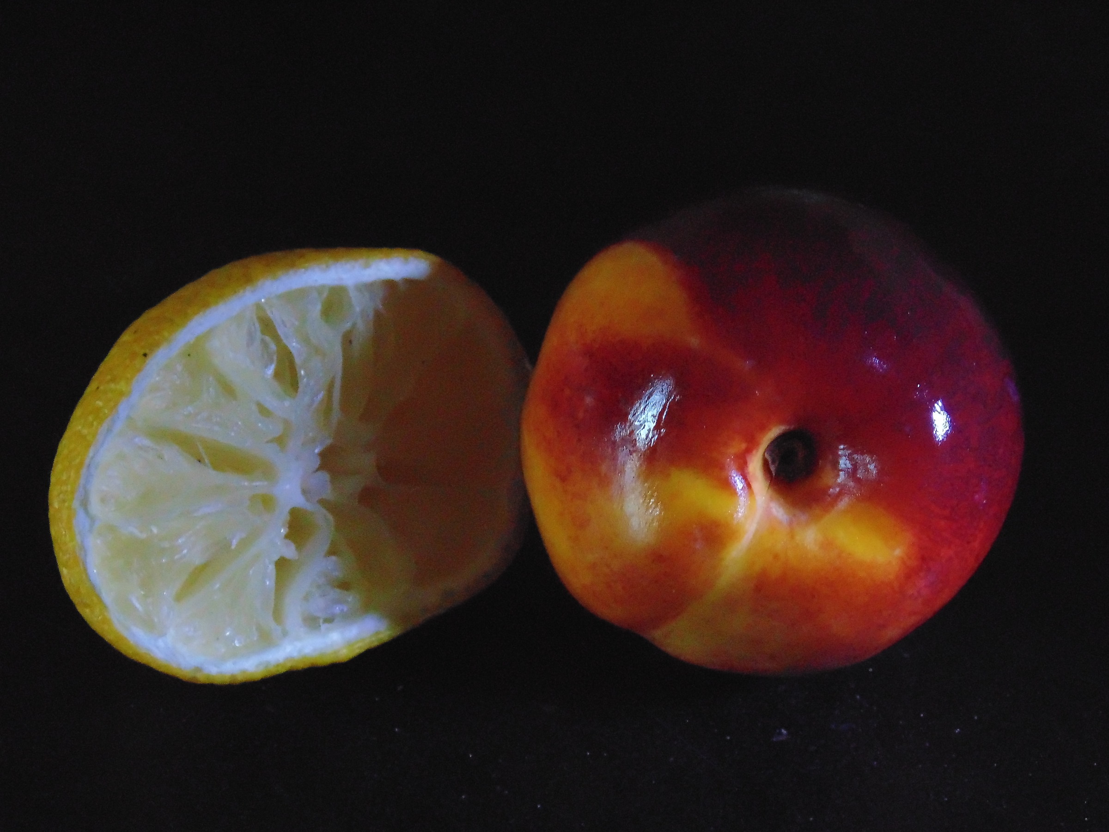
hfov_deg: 29.8
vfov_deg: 22.6
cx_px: 554
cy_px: 416
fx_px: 2082
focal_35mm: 65
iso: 800
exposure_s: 1/30
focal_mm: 11.7
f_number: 4.1
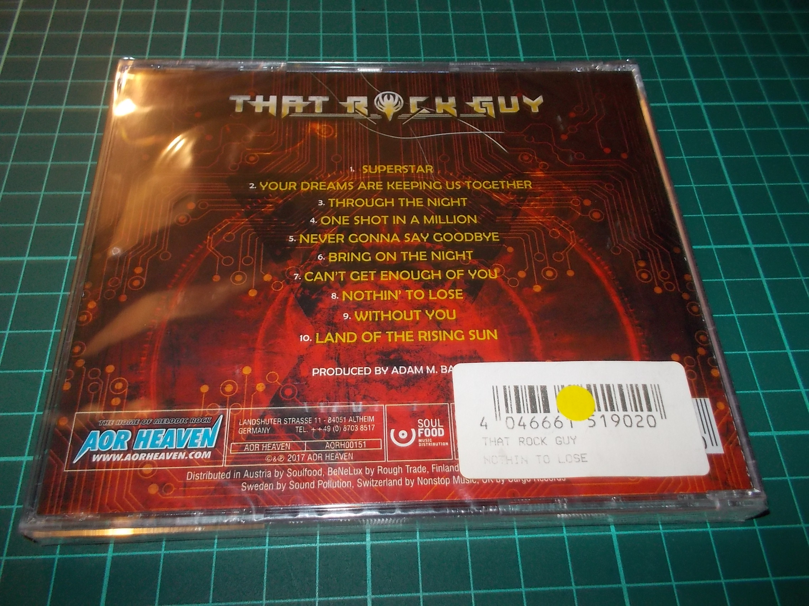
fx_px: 678
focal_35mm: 29
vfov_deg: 48.2
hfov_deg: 61.7
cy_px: 303
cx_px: 404
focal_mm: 4.1
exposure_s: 1/30
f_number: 3.3
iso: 200
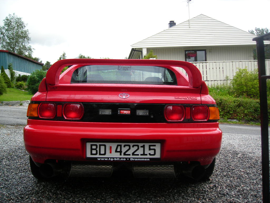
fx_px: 296
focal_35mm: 38
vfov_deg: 37.7
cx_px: 135
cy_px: 102
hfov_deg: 49.0
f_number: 3.2
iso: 50
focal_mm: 6.3
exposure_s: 1/256
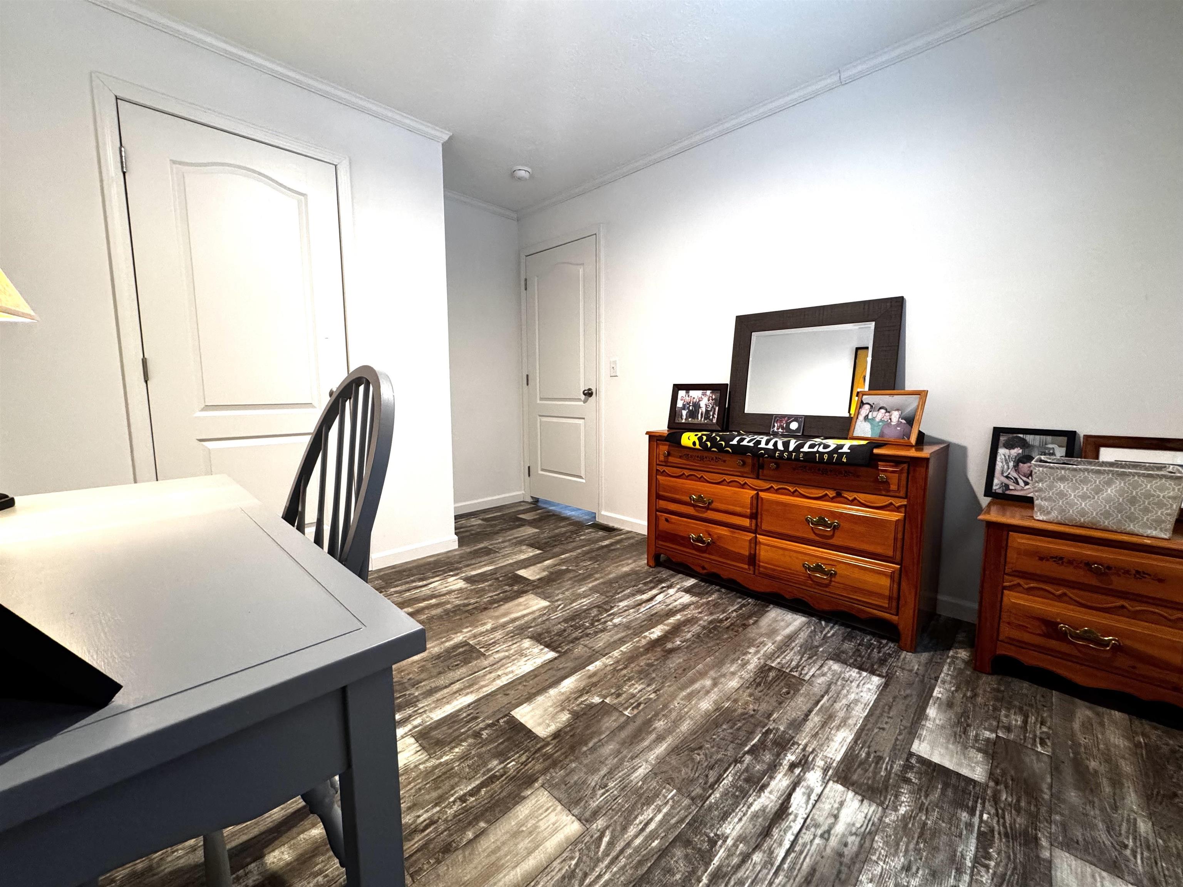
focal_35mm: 14
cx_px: 592
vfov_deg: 85.7
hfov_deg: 102.1
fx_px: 478
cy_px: 444
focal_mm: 2.22
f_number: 2.2
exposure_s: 1/60
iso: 400
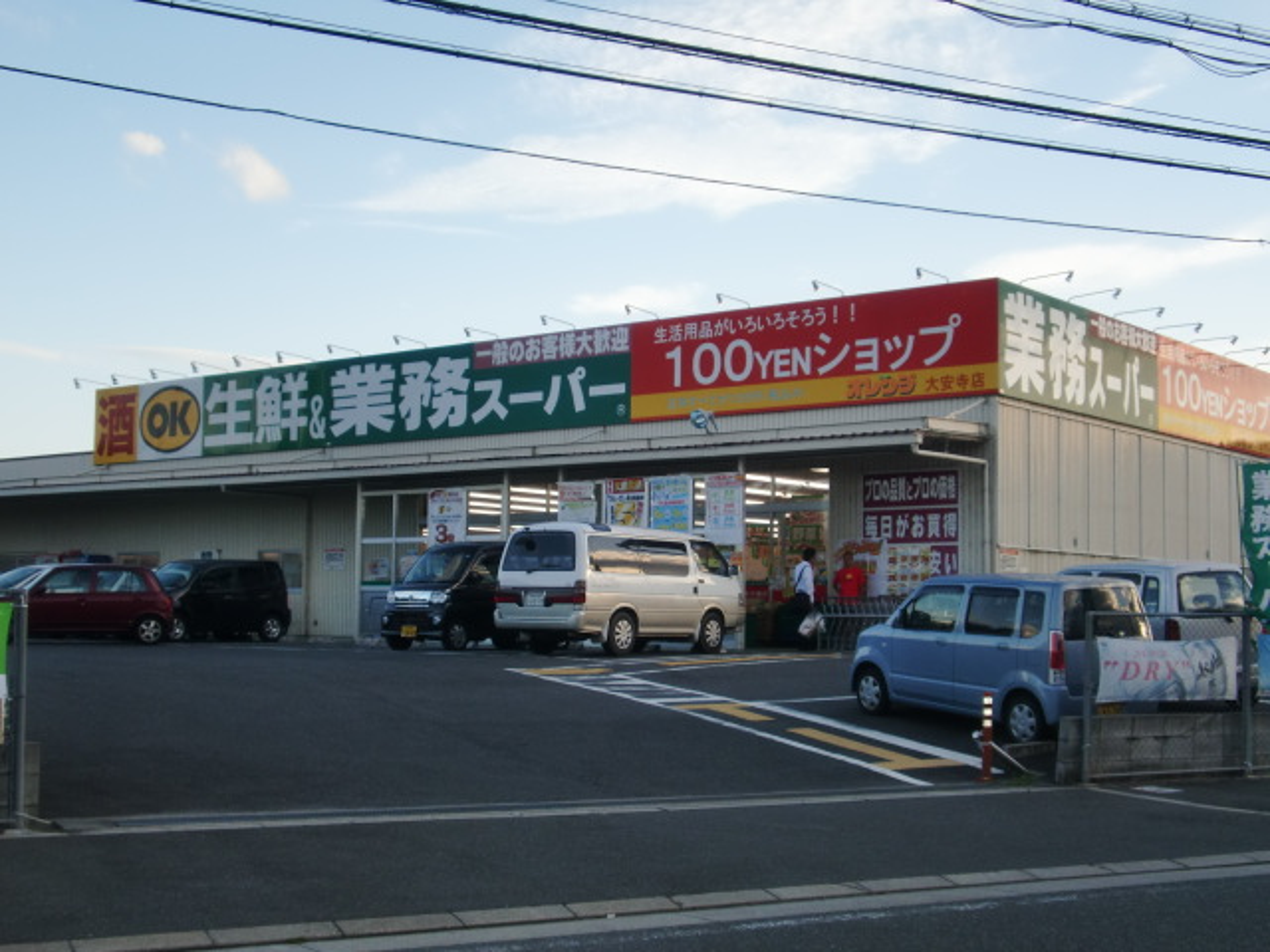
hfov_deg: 39.7
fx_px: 1761
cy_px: 476
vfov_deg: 30.3
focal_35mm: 48
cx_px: 635
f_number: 3.4
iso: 64
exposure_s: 1/320
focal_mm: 7.91
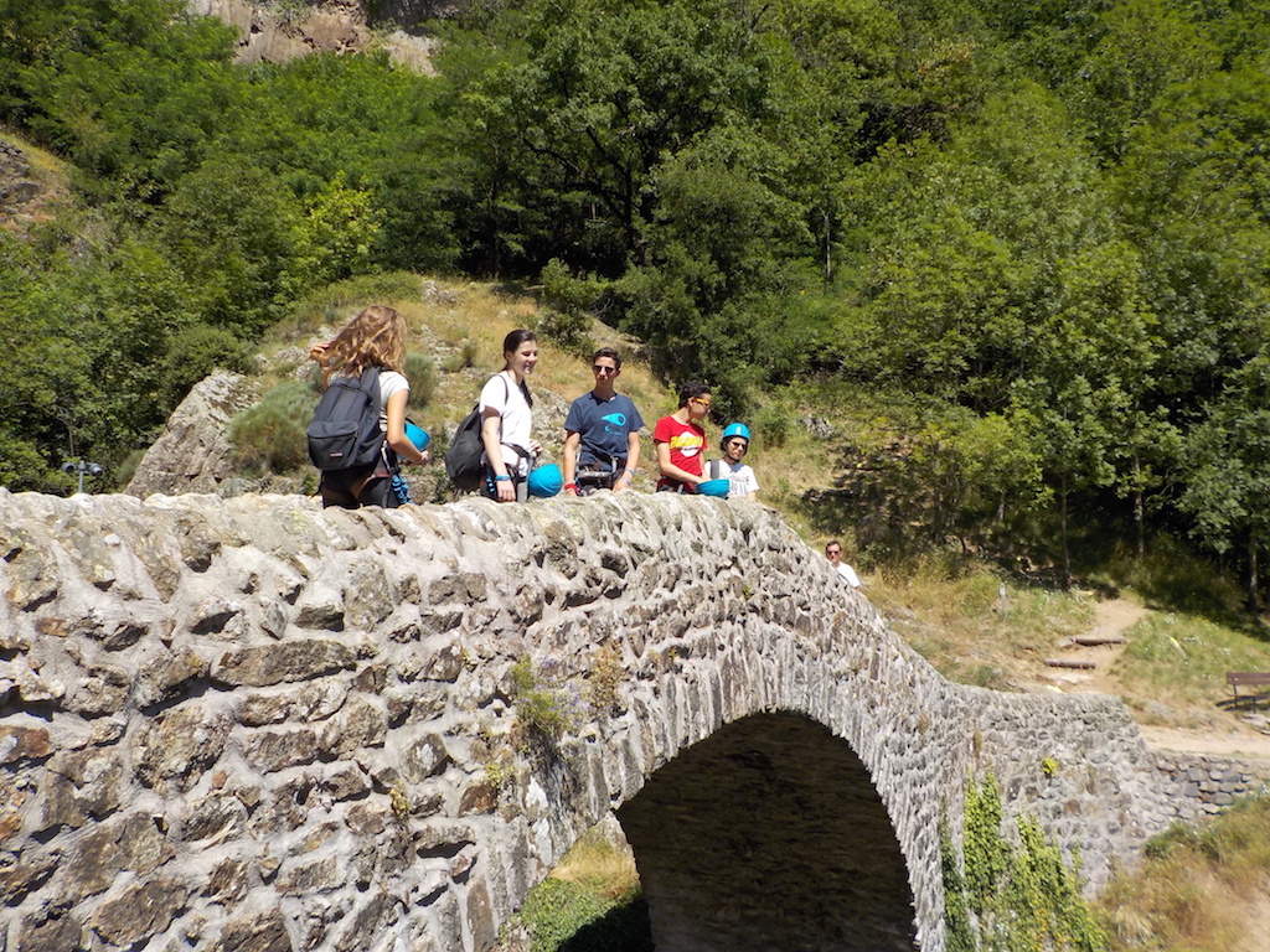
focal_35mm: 30
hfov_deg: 60.0
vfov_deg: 46.8
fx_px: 1101
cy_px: 476
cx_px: 635
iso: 125
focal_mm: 4.1
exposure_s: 1/1000
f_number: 3.3
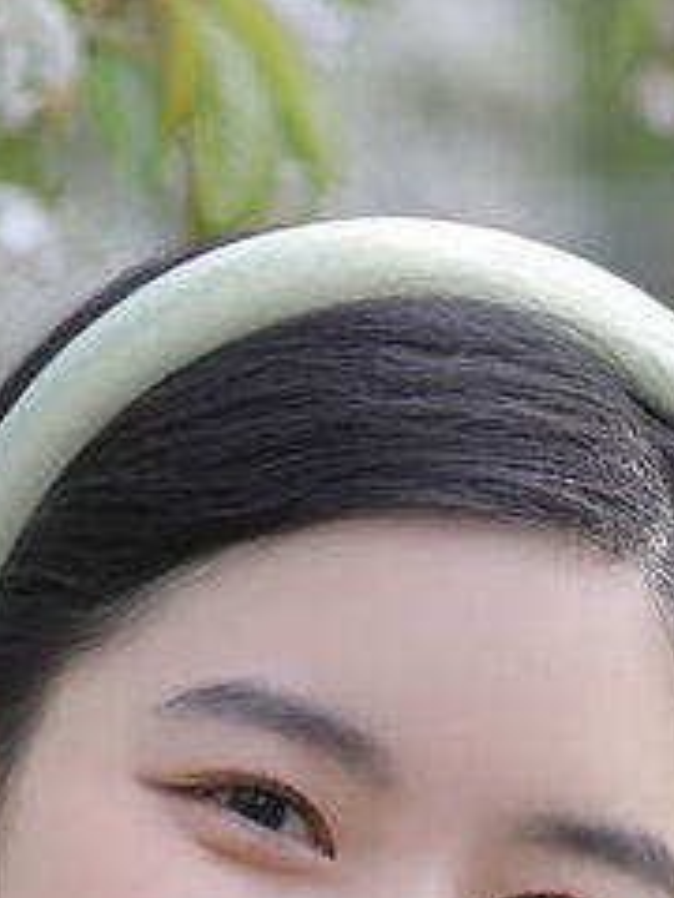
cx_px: -629
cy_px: 1383
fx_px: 23780
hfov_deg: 1.6
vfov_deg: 2.2
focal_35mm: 916
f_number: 2
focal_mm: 135
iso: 100
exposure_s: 1/400
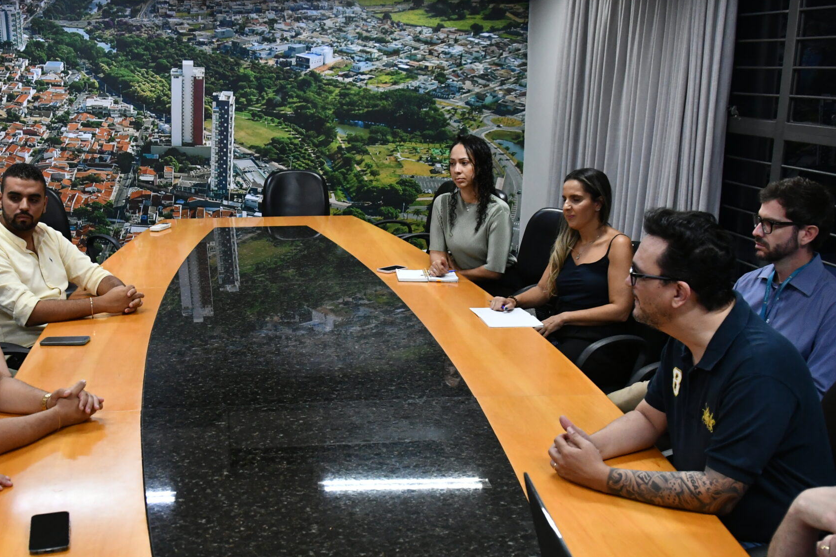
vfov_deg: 32.4
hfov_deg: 47.2
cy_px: 357
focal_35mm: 41
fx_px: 952
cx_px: 351
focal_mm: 18
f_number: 3.5
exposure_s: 1/125
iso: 1800
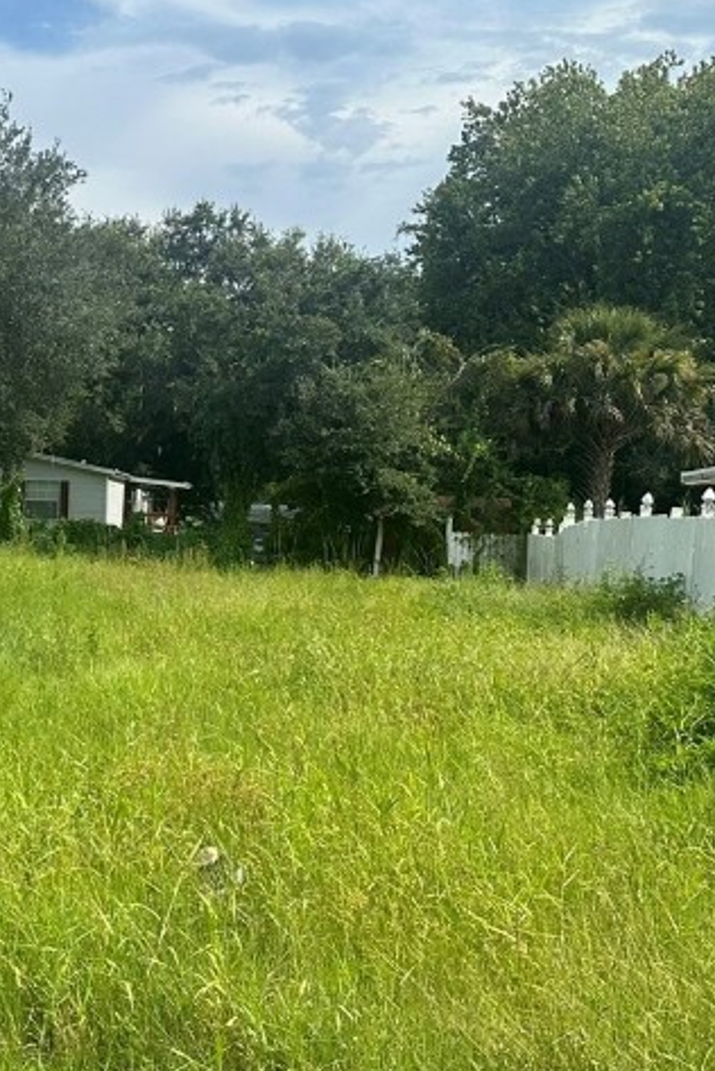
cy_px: 498
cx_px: -118
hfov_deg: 23.2
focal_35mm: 54
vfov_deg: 36.8
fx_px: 1606
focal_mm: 6.86
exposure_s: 1/5000
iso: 80
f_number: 1.78
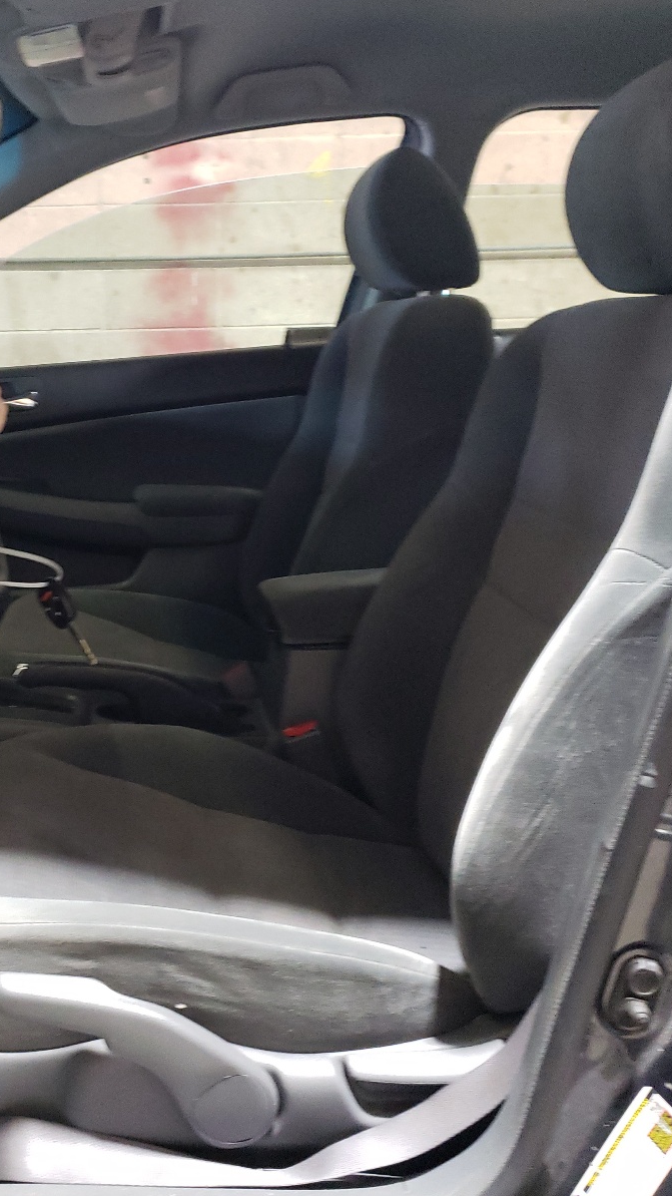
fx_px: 1204
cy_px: 596
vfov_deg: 52.8
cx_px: 102
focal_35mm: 38
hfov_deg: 30.2
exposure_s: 1/30
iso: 408
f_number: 1.5
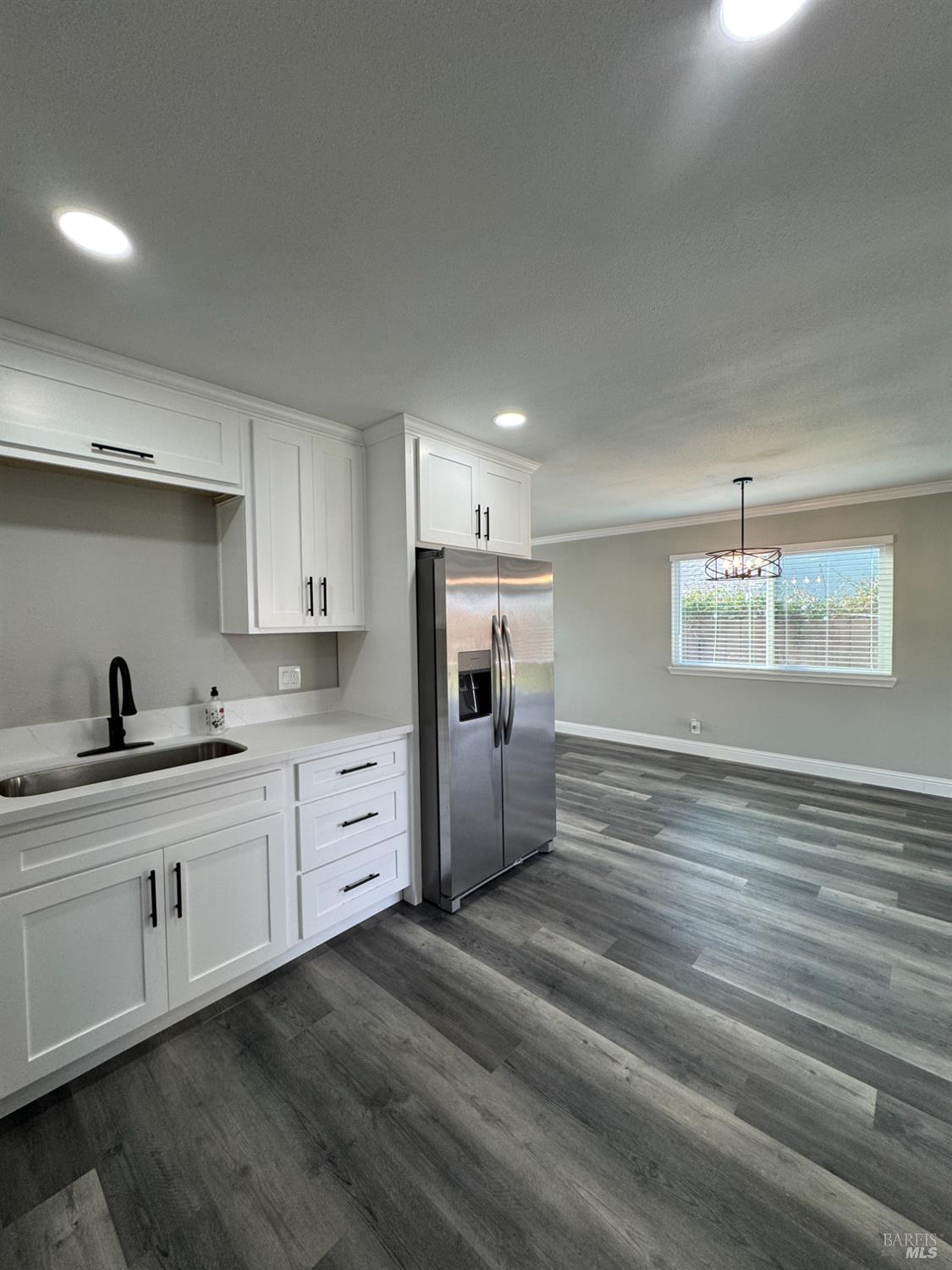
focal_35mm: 14
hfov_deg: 85.7
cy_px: 635
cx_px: 476
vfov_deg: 102.1
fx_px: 513
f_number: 2.2
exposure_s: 1/120
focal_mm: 2.22
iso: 125
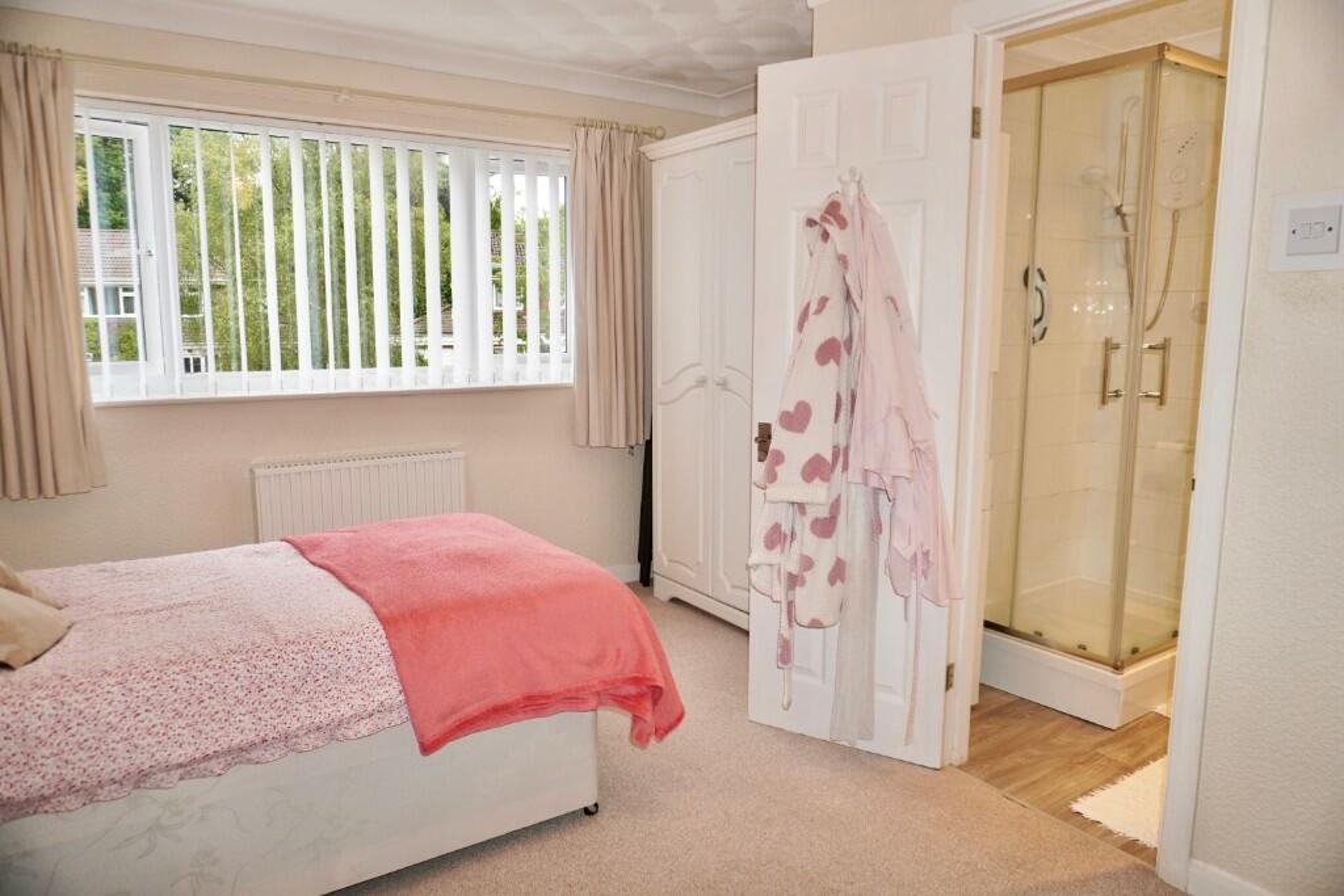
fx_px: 896
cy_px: 448
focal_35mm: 24
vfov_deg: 53.1
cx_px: 672
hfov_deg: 73.7
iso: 250
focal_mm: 16
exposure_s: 1/125
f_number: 3.5
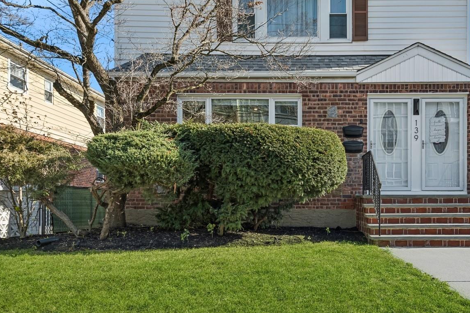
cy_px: 164
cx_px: 295
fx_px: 418
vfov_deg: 41.1
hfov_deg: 57.9
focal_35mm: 32
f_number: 11
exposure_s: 1/40
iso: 100
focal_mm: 23
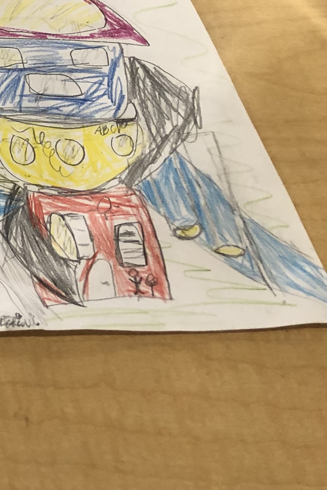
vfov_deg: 22.7
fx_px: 1172
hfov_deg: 13.4
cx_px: -354
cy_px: 3
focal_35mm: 86
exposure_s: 1/20
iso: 40
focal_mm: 3.99
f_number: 1.8
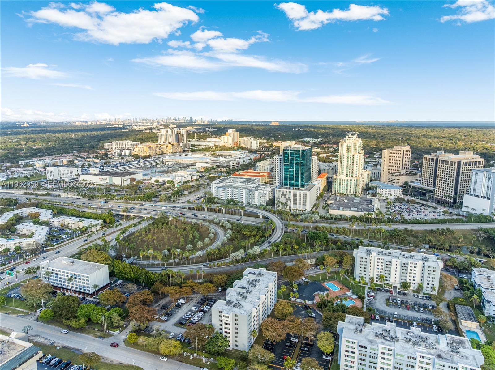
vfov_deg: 56.7
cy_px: 185
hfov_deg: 71.6
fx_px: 343
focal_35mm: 24
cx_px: 248
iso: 100
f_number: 3.2
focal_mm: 12.29
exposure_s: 1/800
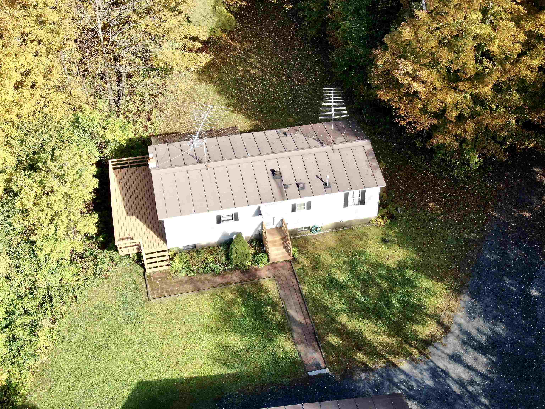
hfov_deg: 39.7
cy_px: 204
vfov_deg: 30.3
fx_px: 756
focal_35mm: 48
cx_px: 272
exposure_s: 1/120
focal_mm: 8.6
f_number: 3.8
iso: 100
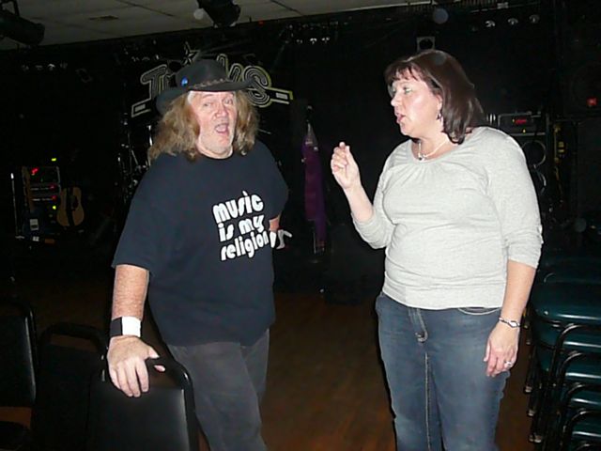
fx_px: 608
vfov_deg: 40.7
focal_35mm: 35
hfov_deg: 52.6
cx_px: 300
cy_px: 226
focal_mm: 5.2
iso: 800
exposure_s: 1/30
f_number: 2.8
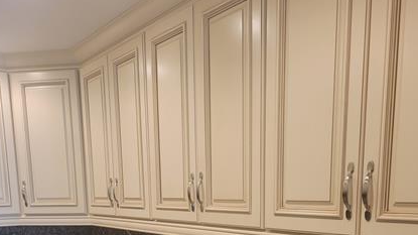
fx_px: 454
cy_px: 264
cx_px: 196
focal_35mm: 41
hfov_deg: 49.4
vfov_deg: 26.5
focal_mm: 5.4
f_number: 1.8
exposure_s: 1/60
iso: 200
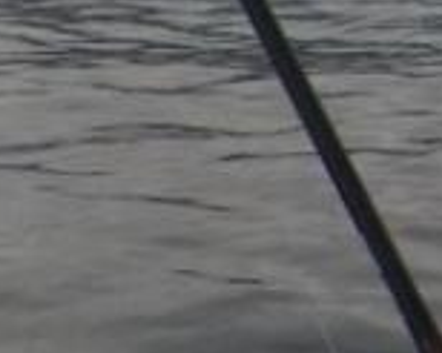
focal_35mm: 190
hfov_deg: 9.8
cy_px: -307
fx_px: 2484
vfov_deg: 7.8
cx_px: 700
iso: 125
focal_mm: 4.1
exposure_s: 1/200
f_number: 3.3
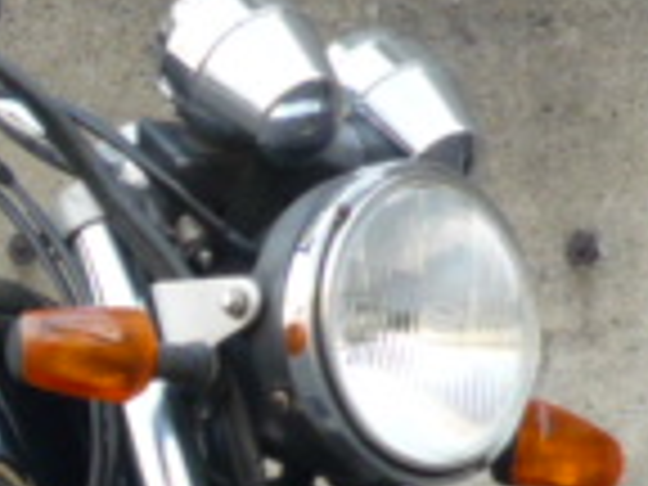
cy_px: 801
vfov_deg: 4.7
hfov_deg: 6.2
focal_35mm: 312
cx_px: -436
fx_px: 5841
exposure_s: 1/50
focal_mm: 7.2
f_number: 3
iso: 100
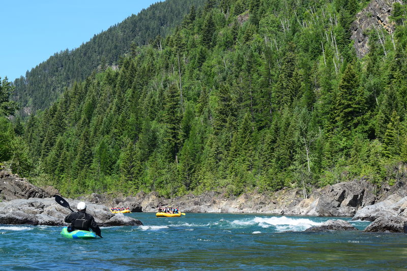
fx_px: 932
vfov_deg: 16.5
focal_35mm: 82
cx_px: 204
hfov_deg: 24.6
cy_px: 136
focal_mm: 55
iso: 400
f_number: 11
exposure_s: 1/400
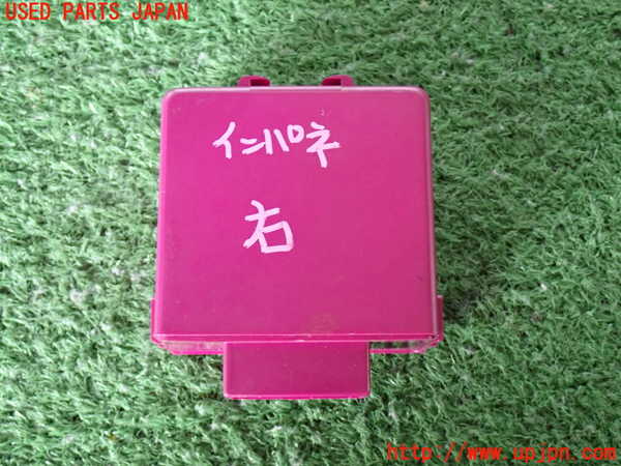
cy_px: 233
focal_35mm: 58
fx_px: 1041
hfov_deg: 33.2
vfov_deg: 25.2
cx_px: 310
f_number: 3.5
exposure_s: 1/30
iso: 800
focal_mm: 10.35
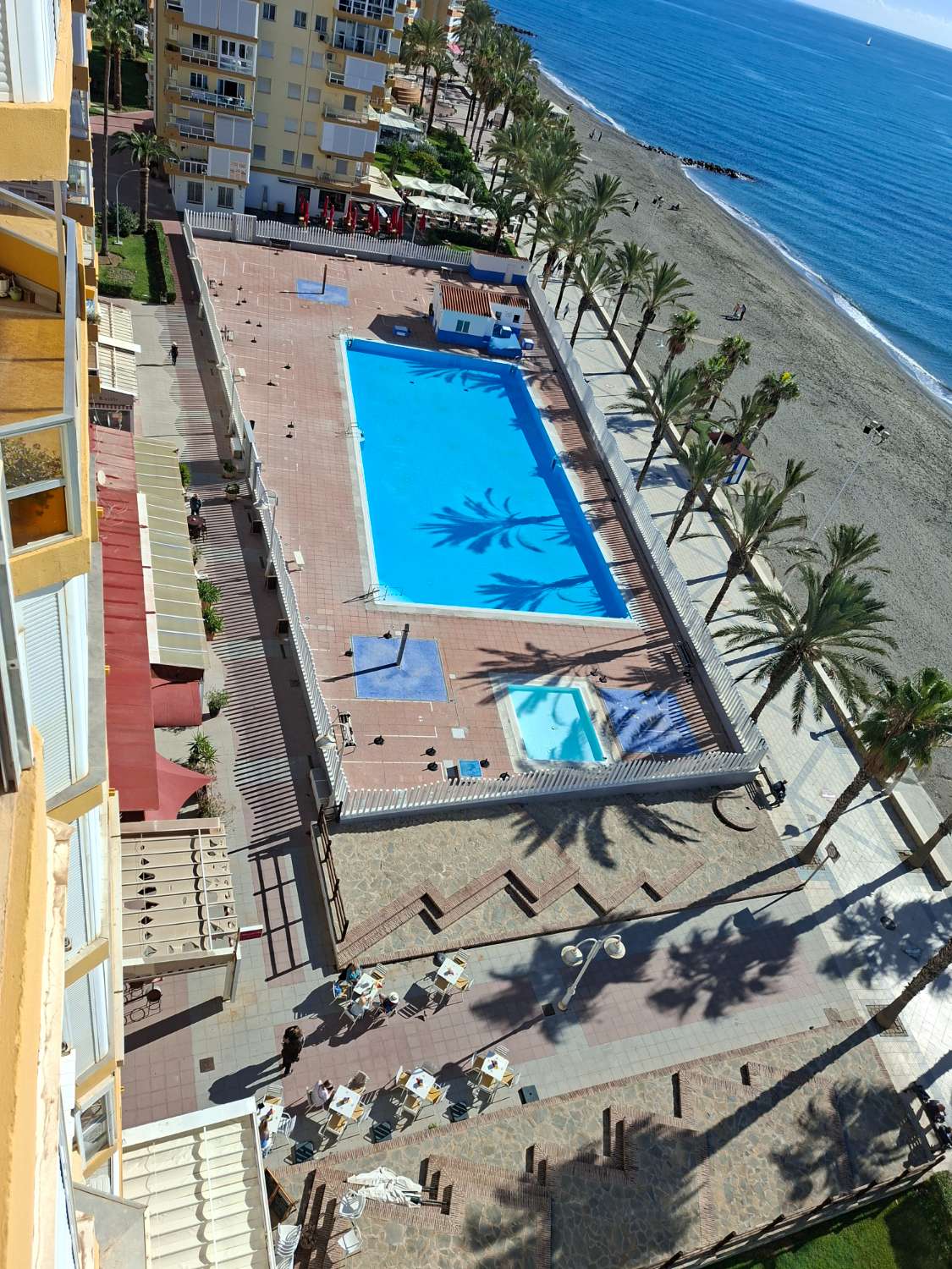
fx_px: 843
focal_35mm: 23
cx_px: 476
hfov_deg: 58.9
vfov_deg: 73.9
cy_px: 634
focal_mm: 5.54
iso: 50
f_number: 1.8
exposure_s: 1/2415
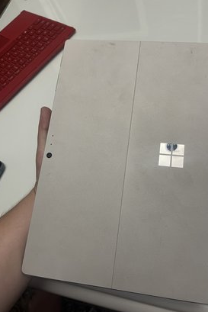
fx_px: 234
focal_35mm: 27
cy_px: 161
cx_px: 117
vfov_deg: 67.4
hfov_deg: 47.9
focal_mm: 5.1
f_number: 1.6
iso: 125
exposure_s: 1/50
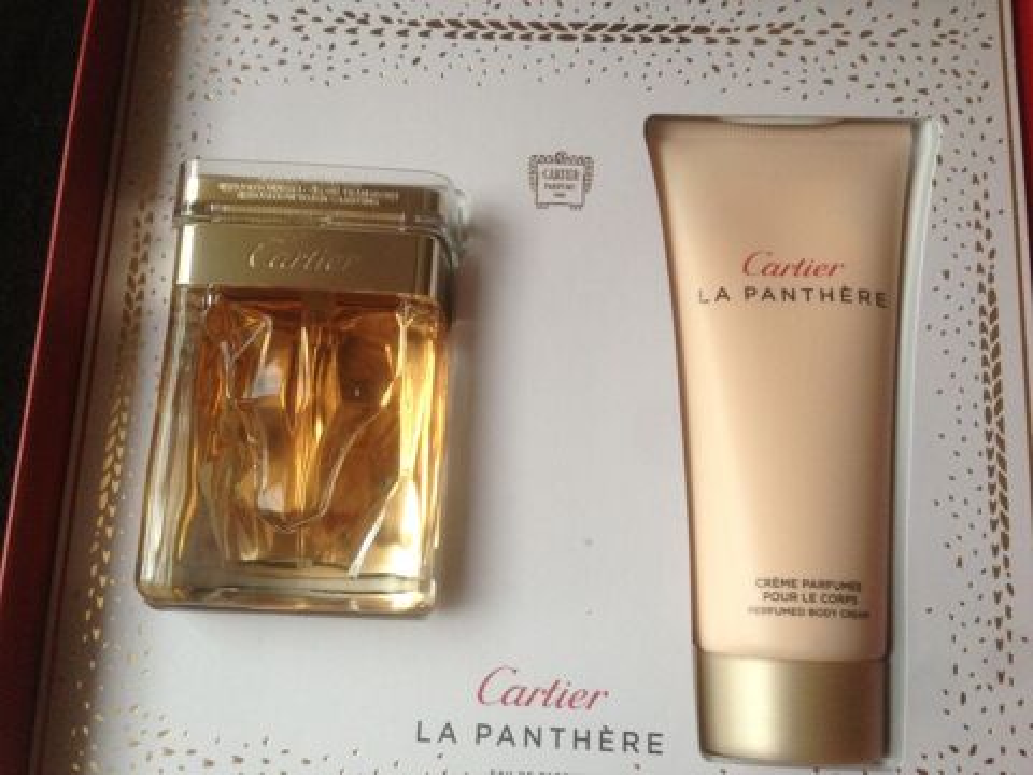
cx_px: 516
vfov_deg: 42.9
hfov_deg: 55.4
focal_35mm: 33
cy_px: 388
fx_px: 985
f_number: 2.4
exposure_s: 1/20
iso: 160
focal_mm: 4.12
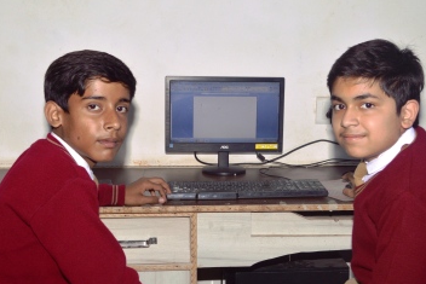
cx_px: 224
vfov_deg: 22.3
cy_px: 166
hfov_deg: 32.9
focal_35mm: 61
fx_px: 722
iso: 400
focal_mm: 32
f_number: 6.3
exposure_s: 1/125
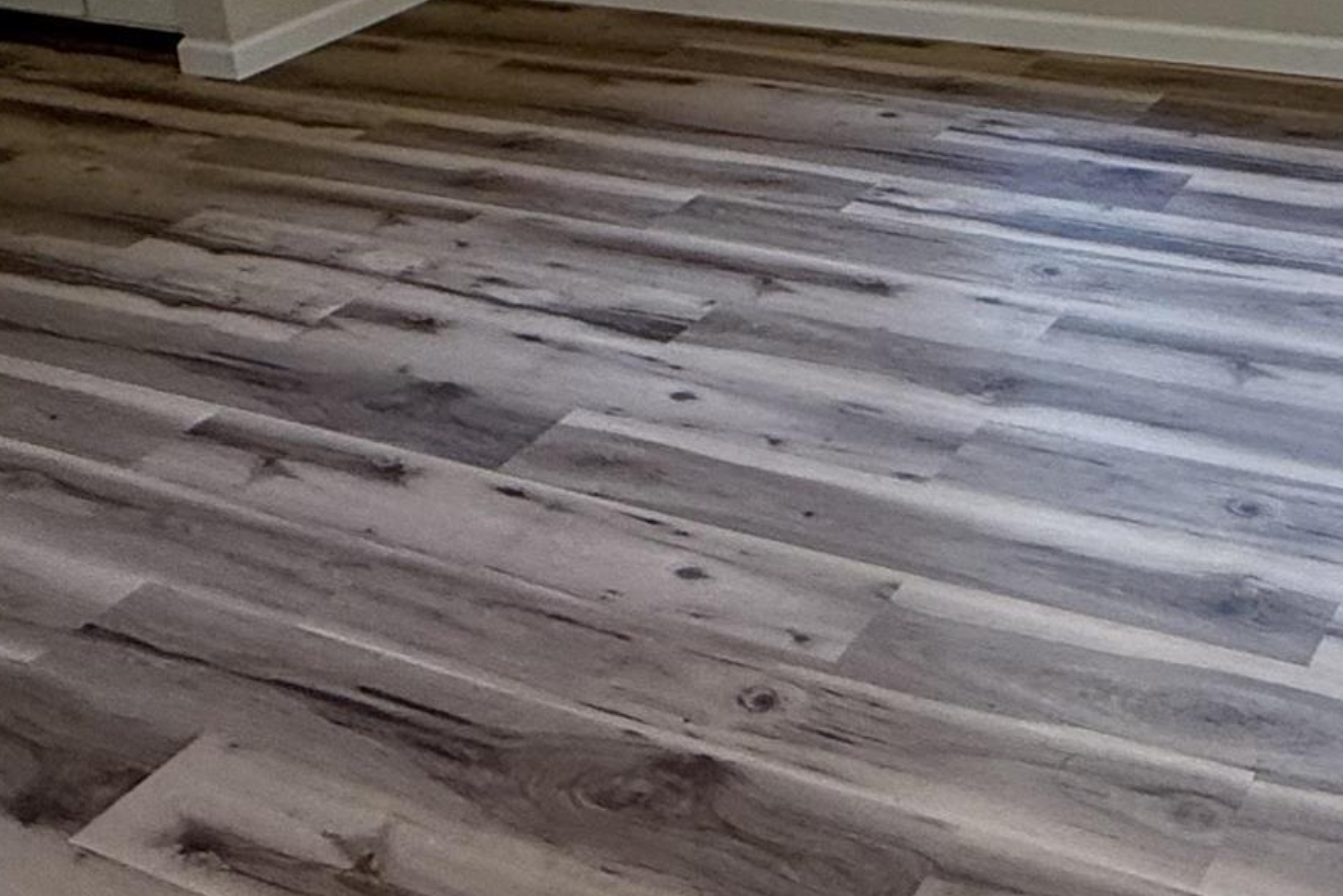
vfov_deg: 24.3
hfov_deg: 37.1
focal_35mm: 51
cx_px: 1135
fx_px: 1903
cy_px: -146
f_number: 2.2
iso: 160
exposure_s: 1/120
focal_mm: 2.22
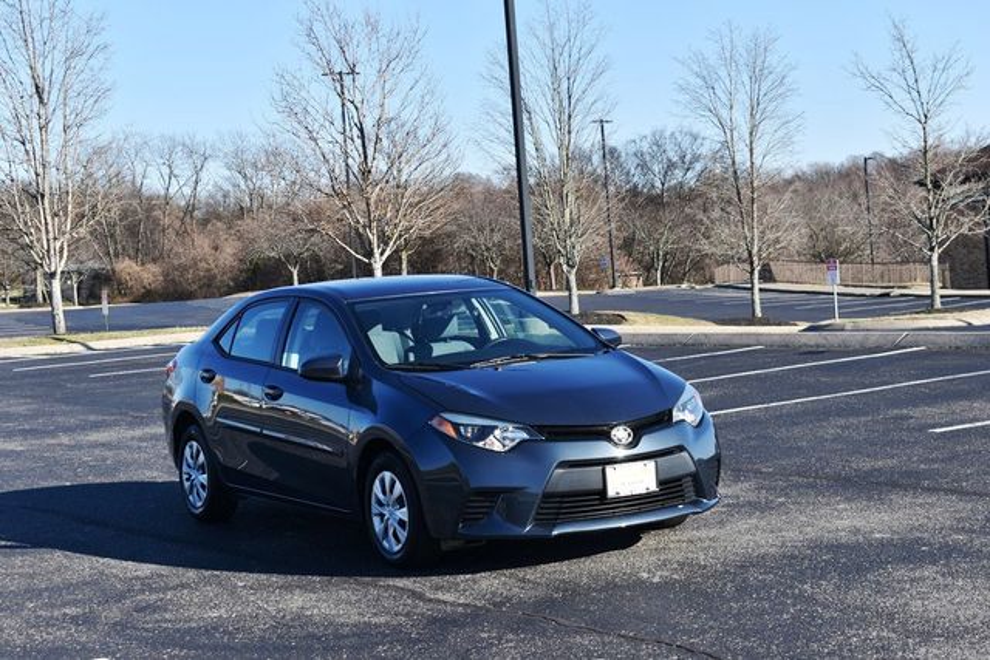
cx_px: 495
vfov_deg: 18.9
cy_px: 330
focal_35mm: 72
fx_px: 1980
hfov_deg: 28.1
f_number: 8
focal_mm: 48
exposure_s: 1/250
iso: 100
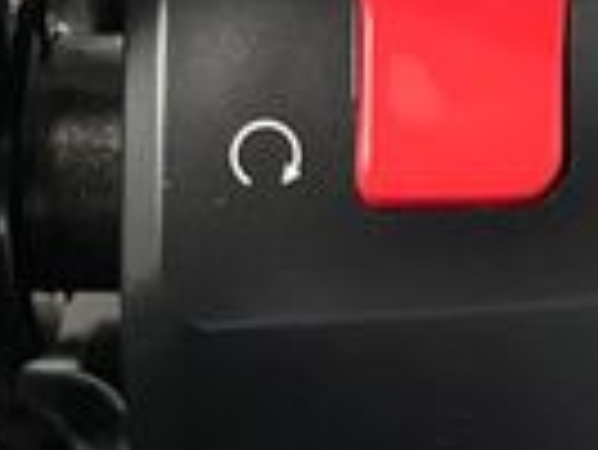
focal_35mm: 125
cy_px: 162
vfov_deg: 11.9
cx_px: 400
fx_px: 2161
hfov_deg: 15.7
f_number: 1.6
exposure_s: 1/50
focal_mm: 5.1
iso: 125
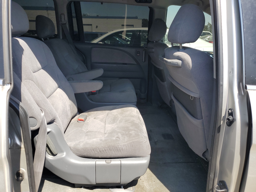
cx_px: 128
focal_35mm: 26
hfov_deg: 67.3
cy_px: 96
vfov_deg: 53.1
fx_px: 192
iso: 50
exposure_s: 1/909
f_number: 1.5
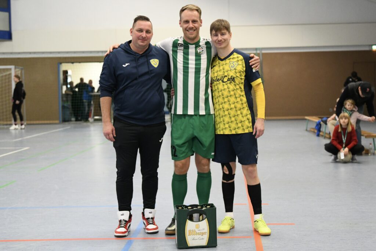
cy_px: 126
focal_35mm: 48
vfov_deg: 28.1
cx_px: 188
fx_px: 501
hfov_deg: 41.1
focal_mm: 48
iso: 6400
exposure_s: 1/640
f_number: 2.8
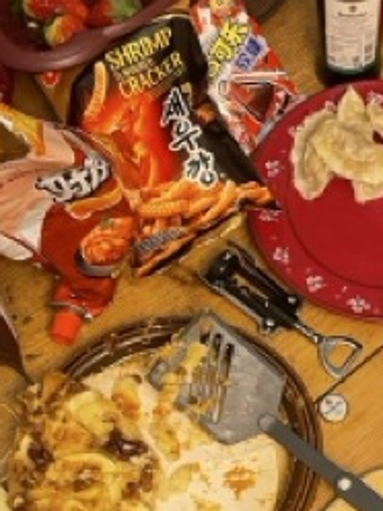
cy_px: 394
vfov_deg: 28.5
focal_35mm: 67
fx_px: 988
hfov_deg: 21.4
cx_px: 354
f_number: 1.6
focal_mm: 4.2
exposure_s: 1/50
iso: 400
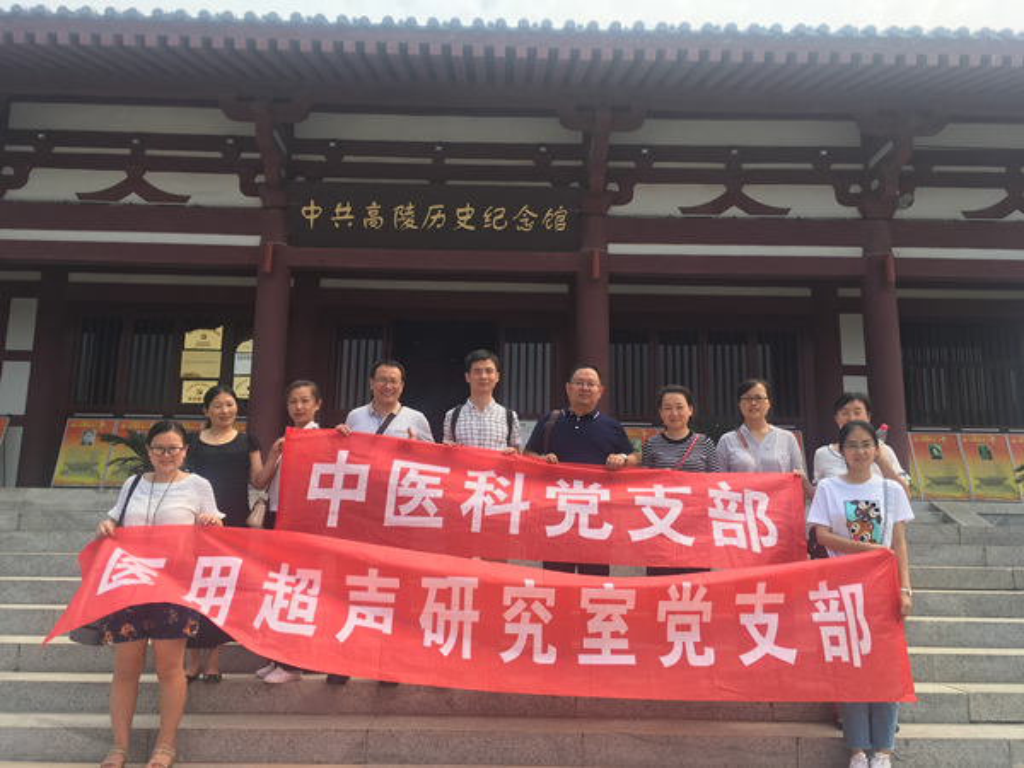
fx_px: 858
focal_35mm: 29
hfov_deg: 61.7
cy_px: 384
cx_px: 512
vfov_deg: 48.2
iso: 25
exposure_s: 1/705
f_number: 2.2
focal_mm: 4.15
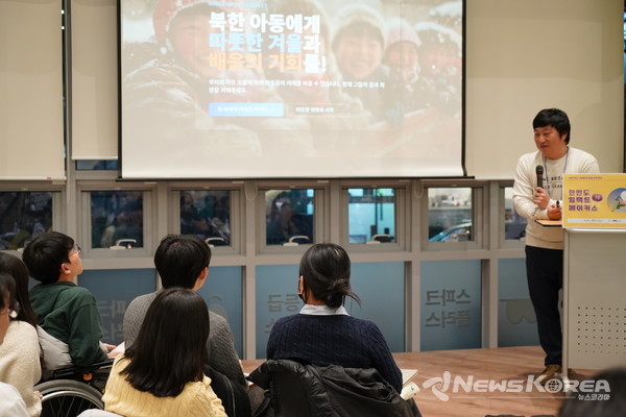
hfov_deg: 38.2
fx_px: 904
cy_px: 208
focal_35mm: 52
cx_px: 313
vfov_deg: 26.0
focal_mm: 52
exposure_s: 1/160
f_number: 4
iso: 3200
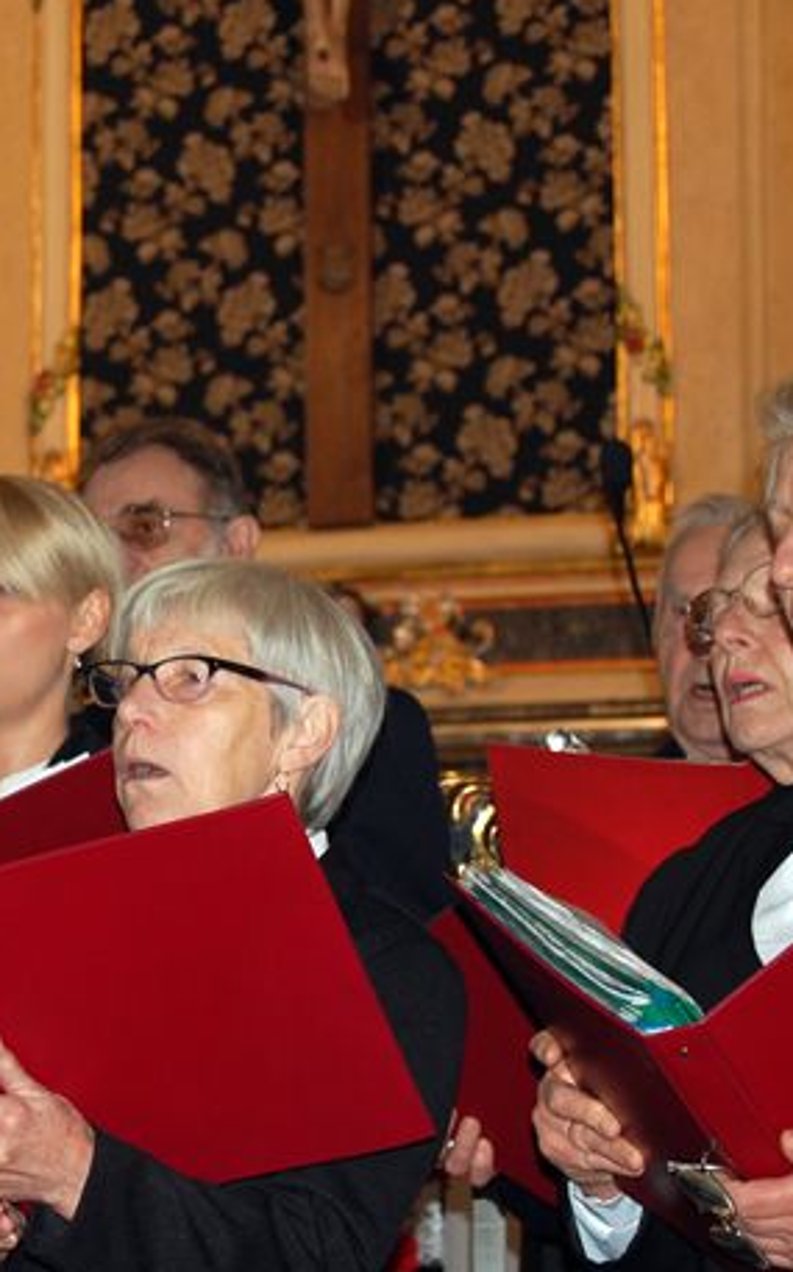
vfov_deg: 16.2
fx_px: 4460
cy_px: 639
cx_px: 14
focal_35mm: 129
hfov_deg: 10.1
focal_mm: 55
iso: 400
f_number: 5.6
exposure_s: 1/60
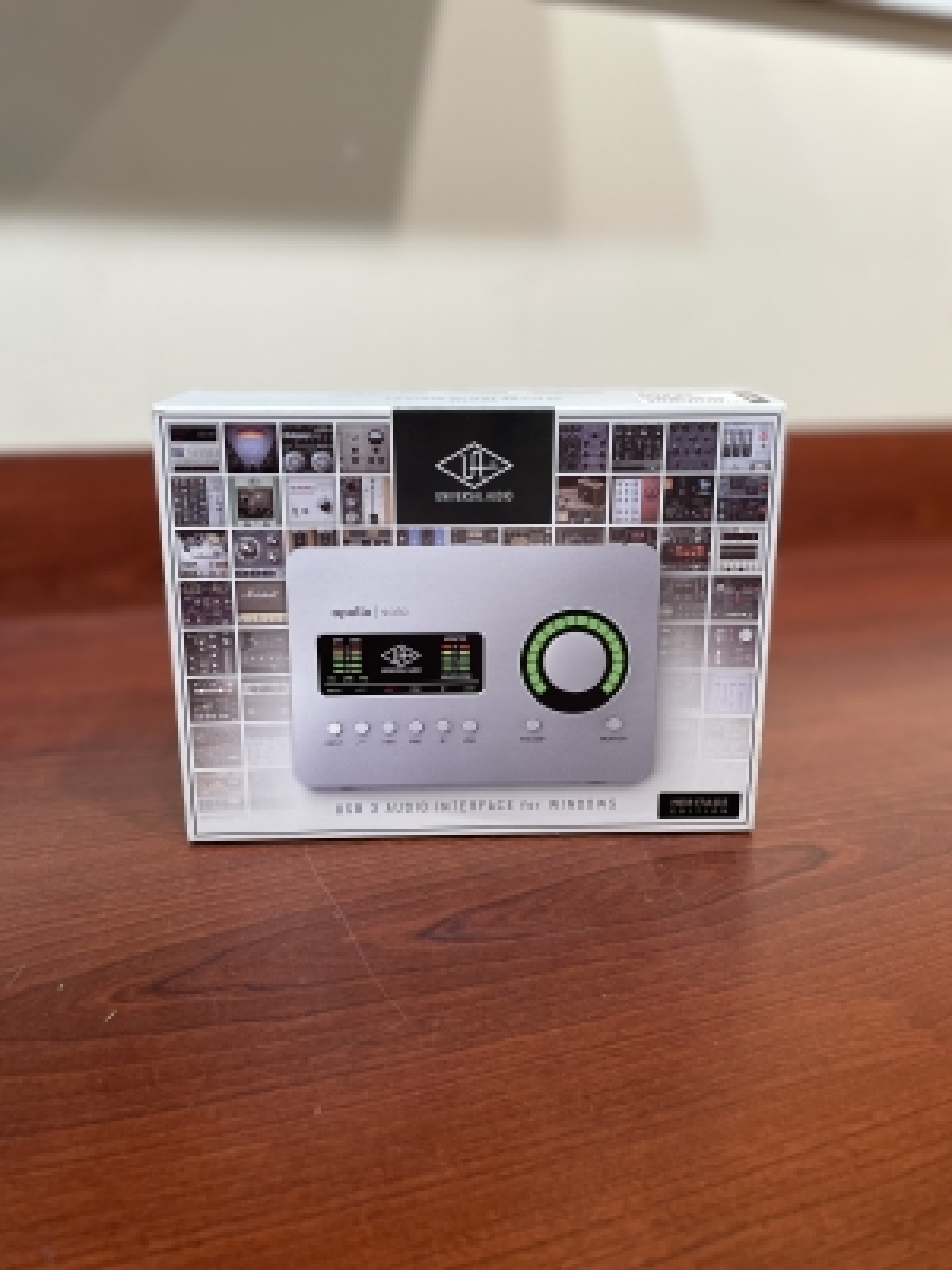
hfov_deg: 53.1
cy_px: 635
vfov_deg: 67.3
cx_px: 476
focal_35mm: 26
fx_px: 953
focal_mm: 4.2
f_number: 1.6
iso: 80
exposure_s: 1/120
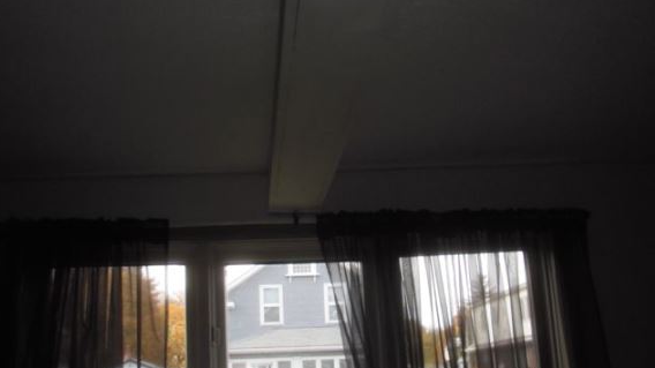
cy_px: 182
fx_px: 729
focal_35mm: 42
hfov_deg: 48.4
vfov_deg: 28.3
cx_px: 324
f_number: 3.5
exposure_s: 1/80
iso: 100
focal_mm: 6.7
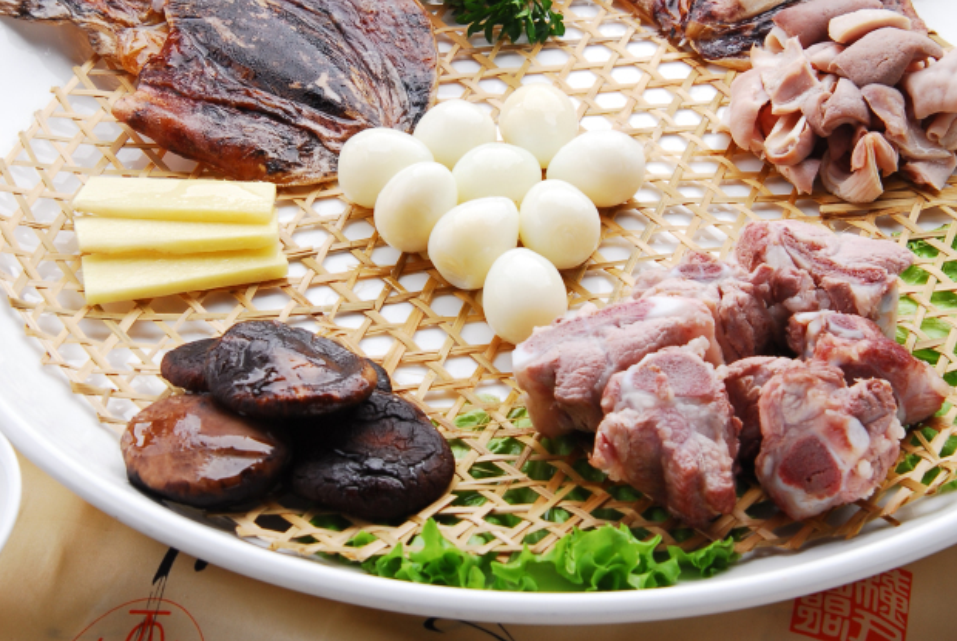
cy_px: 200
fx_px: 2768
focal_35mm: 104
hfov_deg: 19.6
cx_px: 503
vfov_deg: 13.2
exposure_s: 1/200
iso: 100
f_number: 9
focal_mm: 42
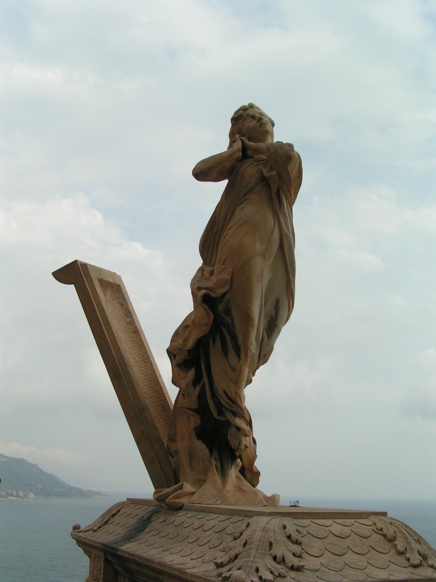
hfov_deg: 37.7
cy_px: 291
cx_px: 218
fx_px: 638
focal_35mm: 38
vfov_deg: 49.0
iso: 50
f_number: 5.6
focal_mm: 5.8
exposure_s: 1/400
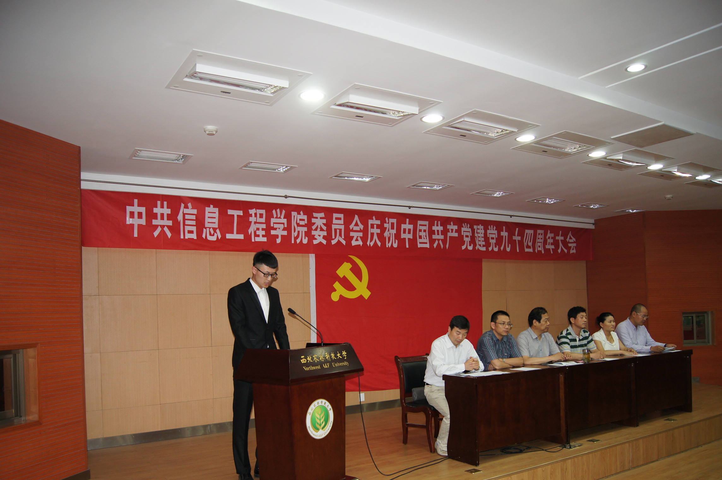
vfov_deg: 47.8
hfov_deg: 67.4
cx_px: 361
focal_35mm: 27
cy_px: 240
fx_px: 541
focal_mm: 18
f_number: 3.5
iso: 320
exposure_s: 1/60
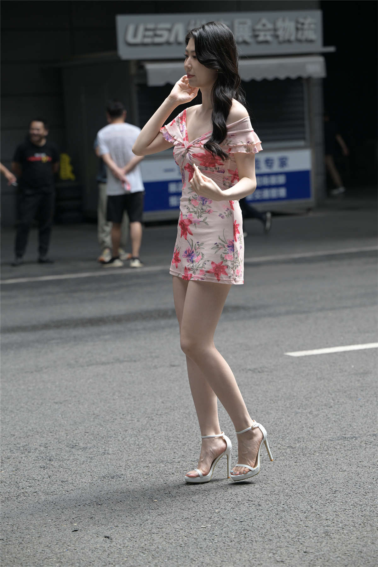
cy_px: 284
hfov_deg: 12.5
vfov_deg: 18.6
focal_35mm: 110
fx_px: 1732
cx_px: 189
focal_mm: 110
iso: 250
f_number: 4.5
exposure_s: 1/400
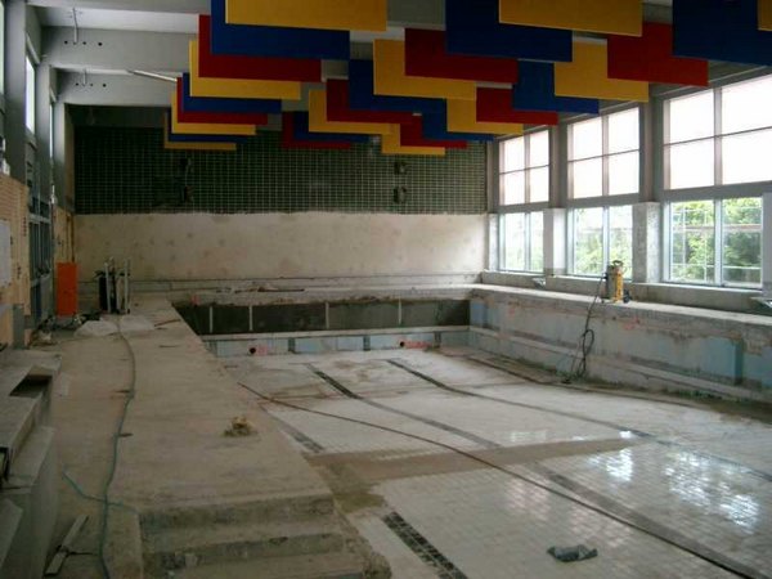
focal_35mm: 37
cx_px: 386
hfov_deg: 50.1
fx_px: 825
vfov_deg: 38.7
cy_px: 290
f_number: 2.6
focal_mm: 7.6
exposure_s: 1/125
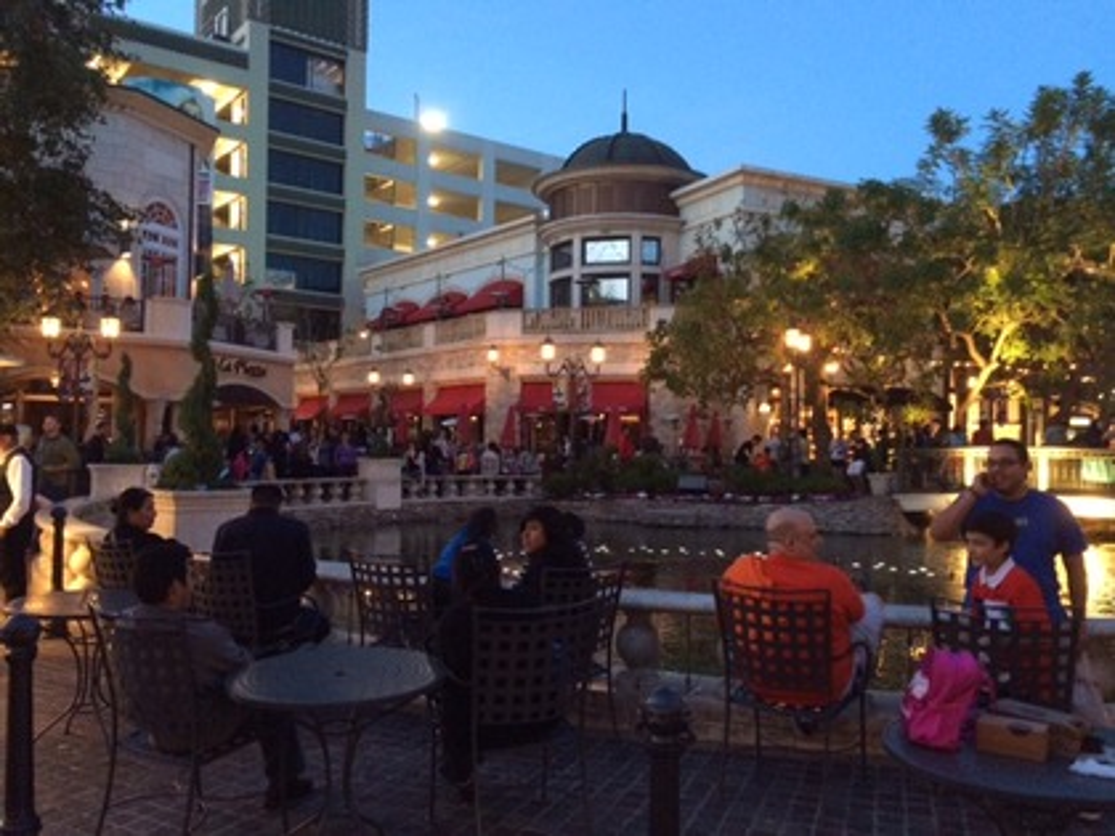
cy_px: 418
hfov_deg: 61.7
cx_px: 558
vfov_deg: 48.2
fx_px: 934
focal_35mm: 29
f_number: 2.2
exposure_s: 1/30
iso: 320
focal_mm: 4.15
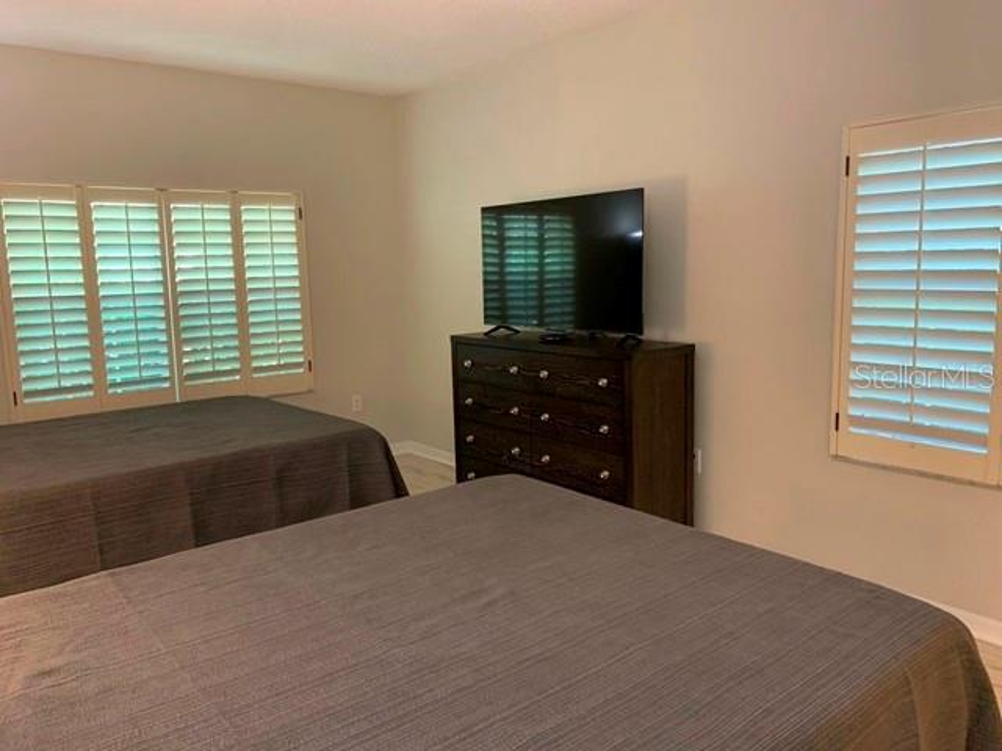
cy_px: 376
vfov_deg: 53.1
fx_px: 753
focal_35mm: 26
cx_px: 501
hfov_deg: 67.3
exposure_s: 1/60
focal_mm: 4.25
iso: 320
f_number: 1.8
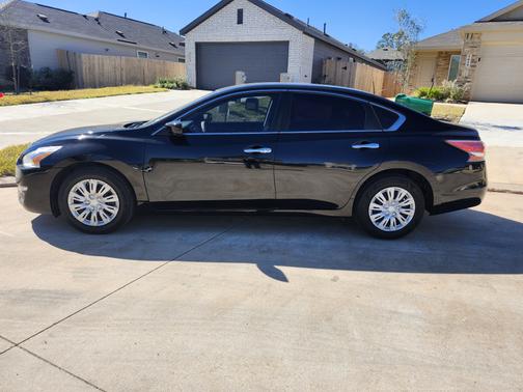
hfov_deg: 73.9
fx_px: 347
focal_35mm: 23
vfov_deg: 58.9
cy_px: 196
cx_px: 262
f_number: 1.8
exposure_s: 1/1108
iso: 25
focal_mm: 5.54
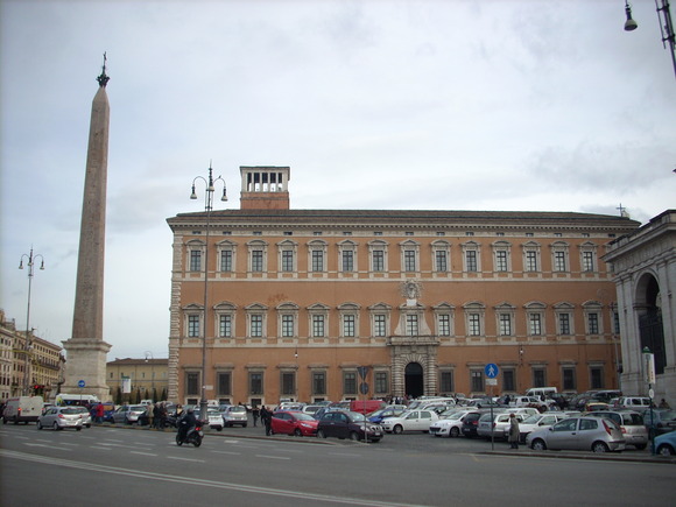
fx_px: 723
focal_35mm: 37
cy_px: 254
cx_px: 338
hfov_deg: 50.1
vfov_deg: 38.7
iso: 64
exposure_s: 1/149
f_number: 5.6
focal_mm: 6.2
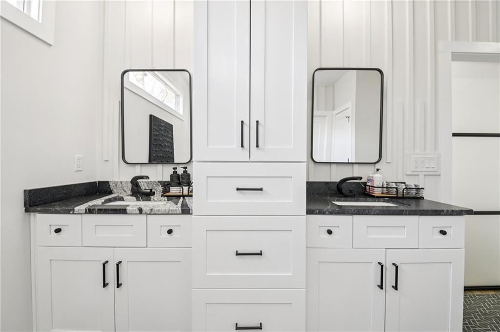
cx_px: 250
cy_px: 166
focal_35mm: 15
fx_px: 208
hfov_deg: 100.4
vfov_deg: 77.2
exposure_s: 1/80
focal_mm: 15
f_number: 8
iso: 800
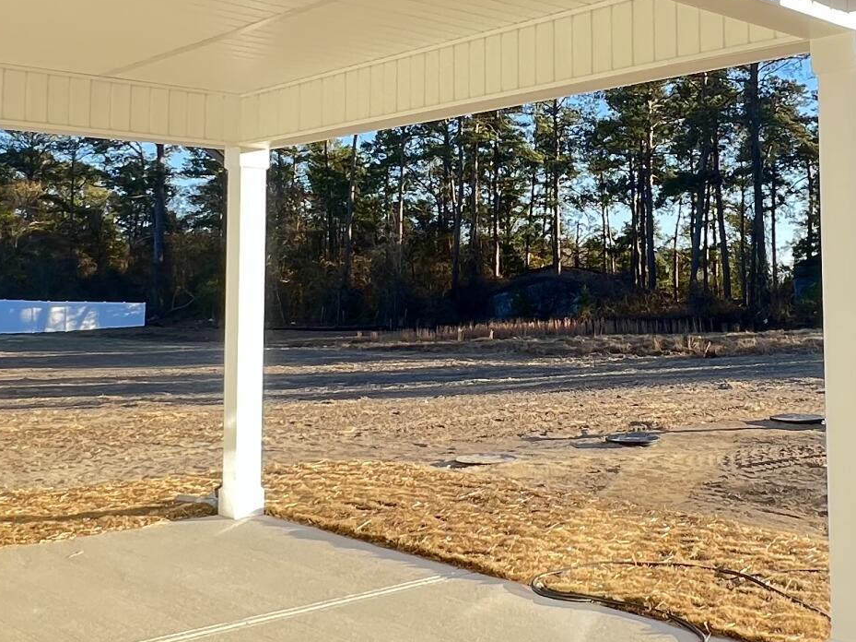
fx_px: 1038
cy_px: 205
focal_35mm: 42
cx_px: 559
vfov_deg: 34.0
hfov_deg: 44.3
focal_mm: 1.57
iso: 32
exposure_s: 1/173
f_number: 1.8
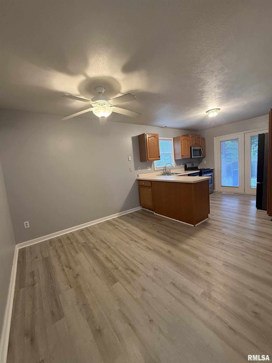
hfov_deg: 85.7
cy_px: 182
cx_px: 136
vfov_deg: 102.1
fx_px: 147
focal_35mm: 14
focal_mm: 2.22
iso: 400
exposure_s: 1/60
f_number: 2.2
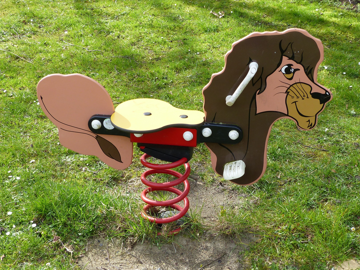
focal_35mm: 56
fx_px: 582
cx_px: 209
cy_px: 158
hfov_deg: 34.3
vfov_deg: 26.1
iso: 100
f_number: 4
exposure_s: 1/250
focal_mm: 8.4
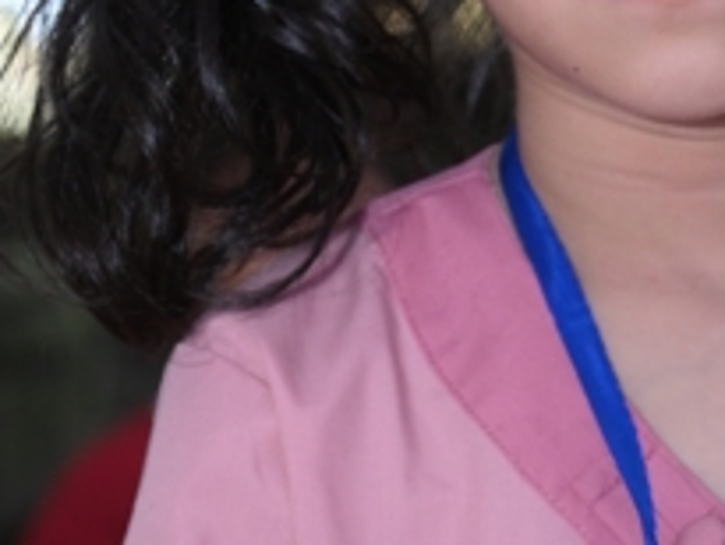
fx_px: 4988
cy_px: 444
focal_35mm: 238
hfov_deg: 8.2
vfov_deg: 6.2
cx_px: 831
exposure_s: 1/200
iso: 800
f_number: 4
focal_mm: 52
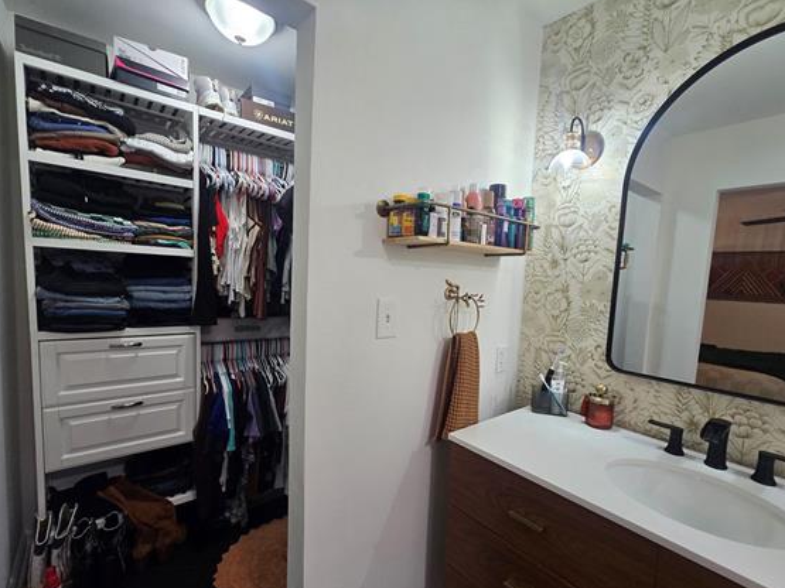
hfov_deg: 98.2
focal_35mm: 15
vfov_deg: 81.6
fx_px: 340
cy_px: 315
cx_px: 400
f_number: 2.2
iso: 200
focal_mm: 2.2
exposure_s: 1/60
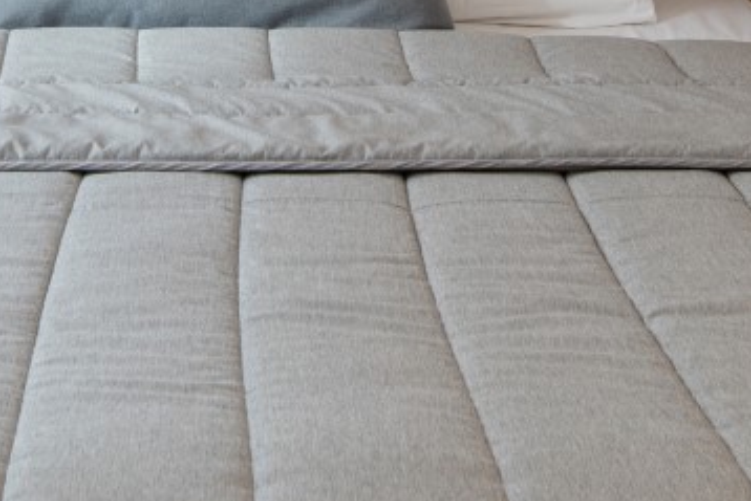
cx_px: 294
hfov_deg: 23.6
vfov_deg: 14.4
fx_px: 1795
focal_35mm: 86
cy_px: -327
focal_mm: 19
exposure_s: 1/1.67
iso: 100
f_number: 11
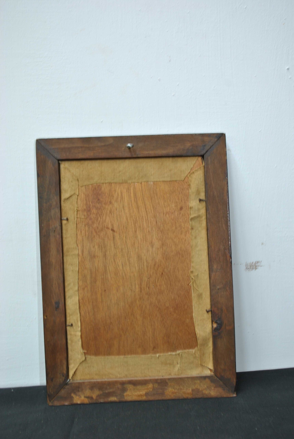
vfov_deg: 44.9
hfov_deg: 30.9
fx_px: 531
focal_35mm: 44
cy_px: 220
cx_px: 147
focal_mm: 29
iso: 200
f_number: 4.5
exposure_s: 1/6
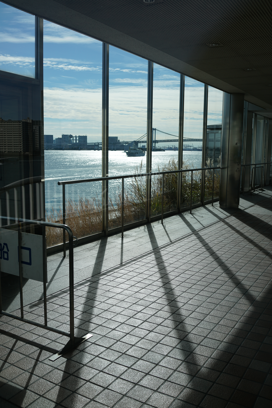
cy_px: 204
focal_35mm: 35
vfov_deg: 54.4
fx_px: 396
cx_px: 136
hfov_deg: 37.9
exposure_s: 1/1250
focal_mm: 35
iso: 100
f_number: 5.6
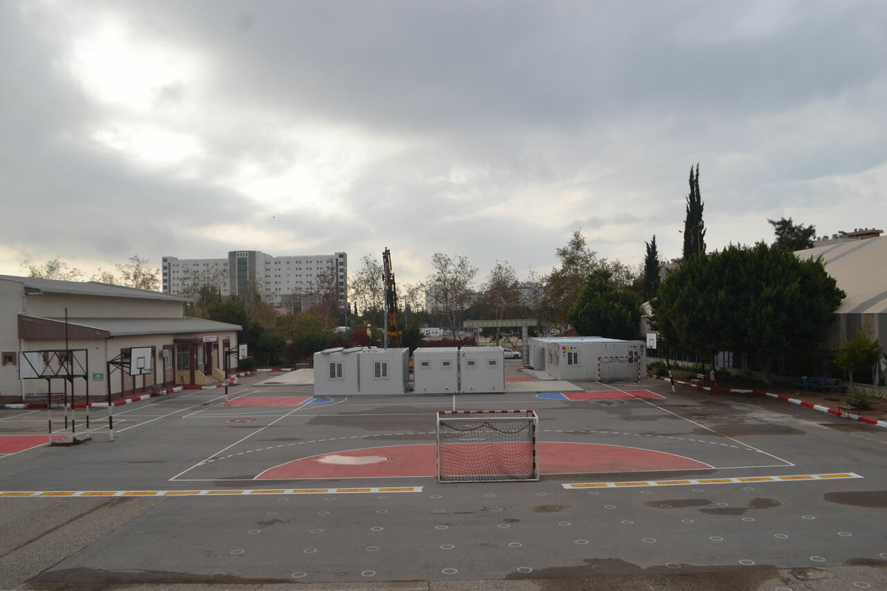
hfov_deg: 67.4
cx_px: 444
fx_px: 665
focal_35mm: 27
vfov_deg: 47.9
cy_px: 296
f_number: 7.1
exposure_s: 1/200
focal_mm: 18
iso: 100
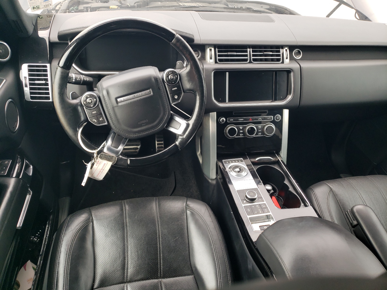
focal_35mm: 26
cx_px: 194
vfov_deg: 53.1
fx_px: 291
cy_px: 145
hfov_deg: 67.3
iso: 51
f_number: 1.5
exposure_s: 1/120
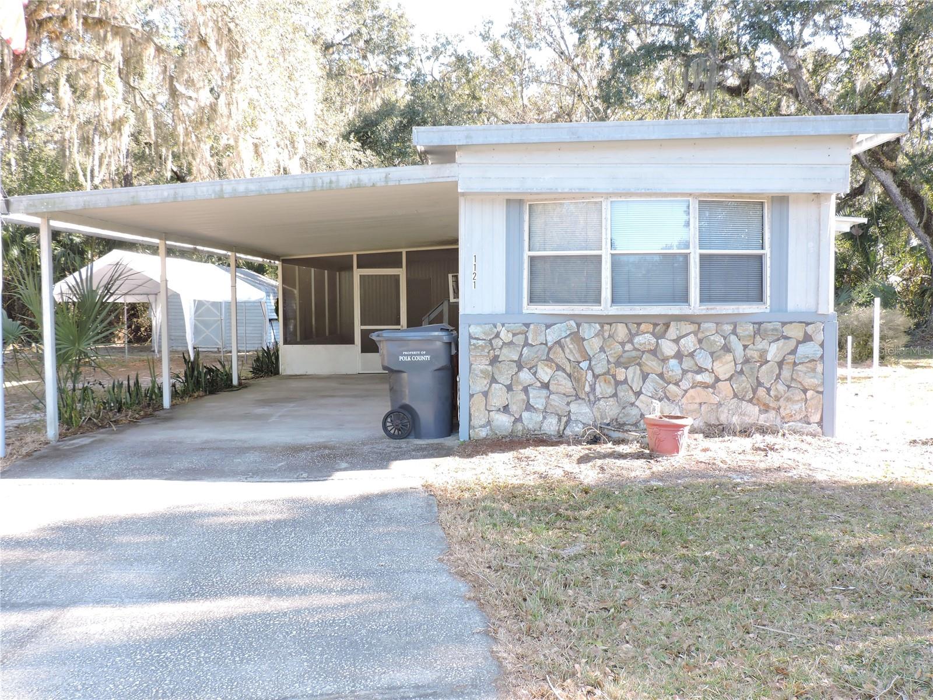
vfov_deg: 42.9
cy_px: 350
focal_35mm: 33
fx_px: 889
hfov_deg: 55.4
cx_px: 466
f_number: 3.2
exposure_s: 1/100
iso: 140
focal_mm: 5.9
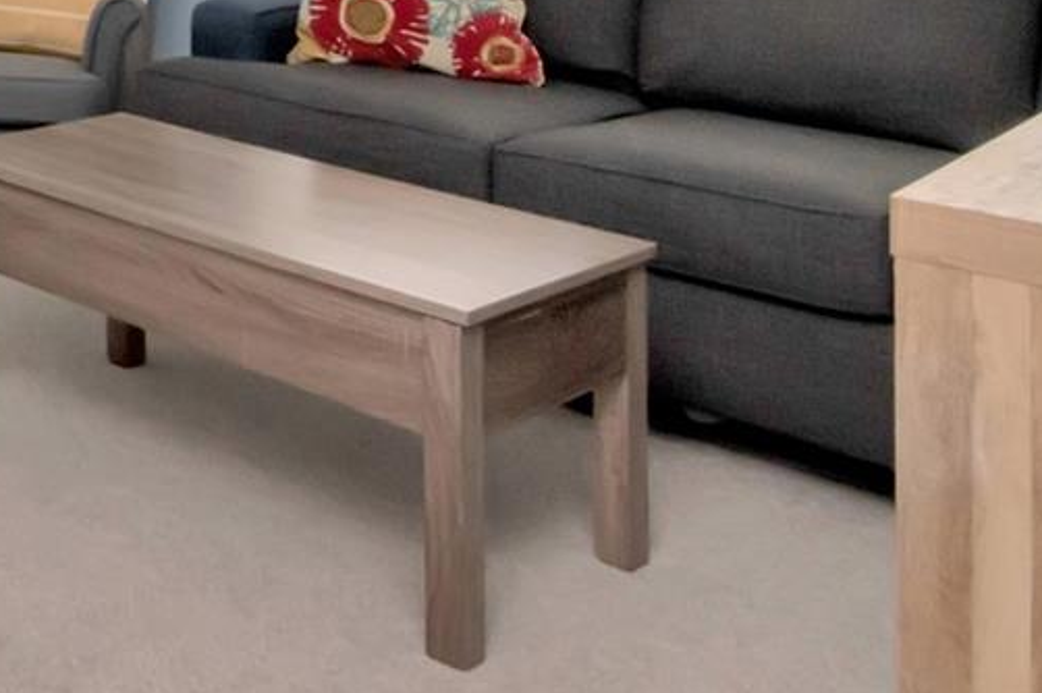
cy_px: -251
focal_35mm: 53
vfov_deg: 22.5
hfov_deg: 29.9
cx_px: -326
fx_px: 1521
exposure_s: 1/200
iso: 1000
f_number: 20
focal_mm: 11
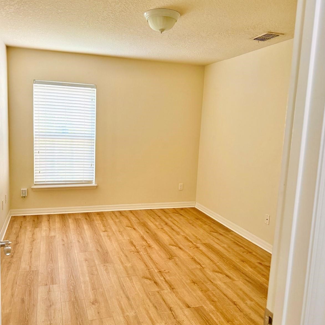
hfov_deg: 55.5
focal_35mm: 29
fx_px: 308
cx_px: 142
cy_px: 161
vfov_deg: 55.6
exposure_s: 1/60
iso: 200
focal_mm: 6.76
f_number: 1.78
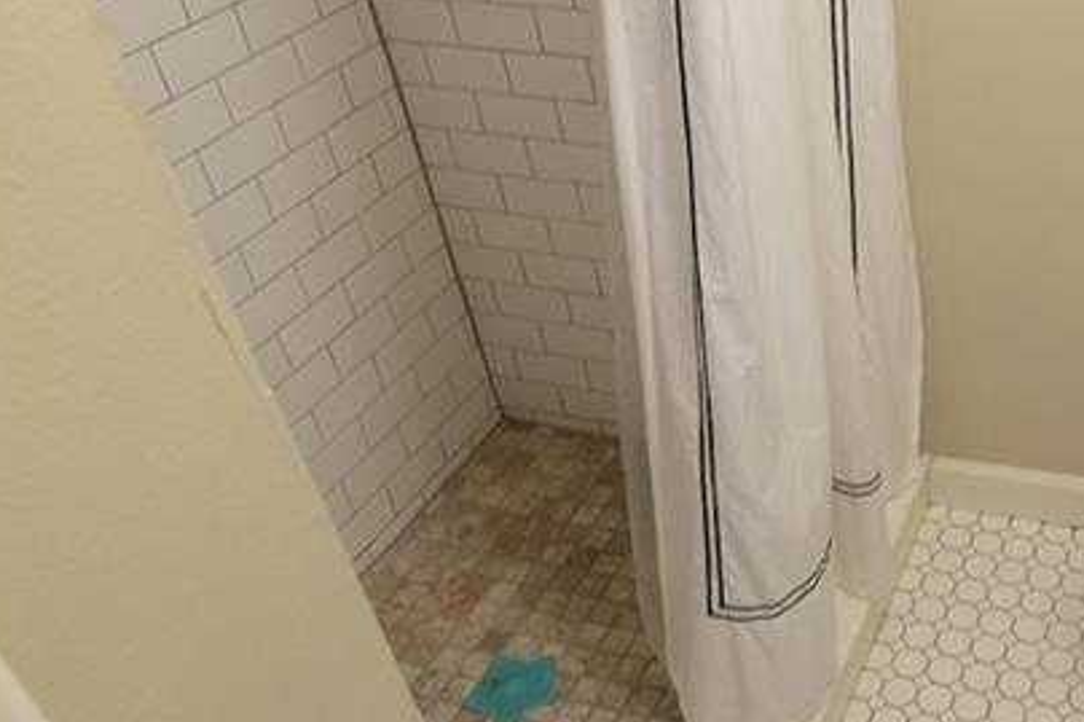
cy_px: 352
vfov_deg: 35.0
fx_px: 1144
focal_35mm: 38
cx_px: 955
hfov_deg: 46.3
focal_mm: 10
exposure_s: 1/26
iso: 800
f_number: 4
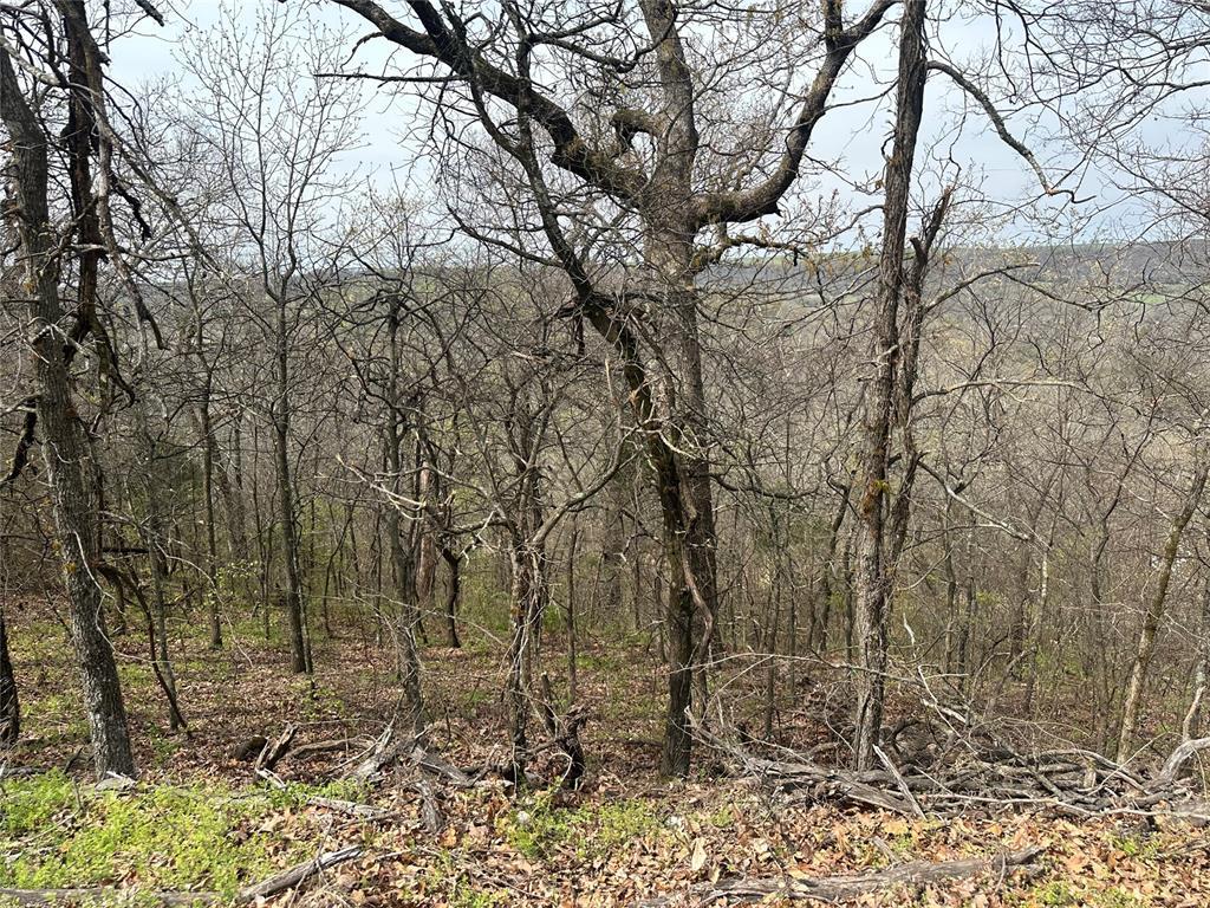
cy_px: 454
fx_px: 839
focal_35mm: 24
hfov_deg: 71.6
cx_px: 605
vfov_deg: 56.8
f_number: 1.78
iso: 80
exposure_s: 1/2252
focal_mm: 6.86
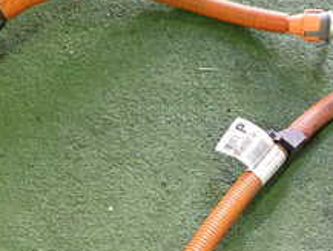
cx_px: 175
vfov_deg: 17.5
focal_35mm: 83
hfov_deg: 23.5
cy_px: 226
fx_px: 799
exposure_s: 1/30
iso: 400
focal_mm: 5.4
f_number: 2.3
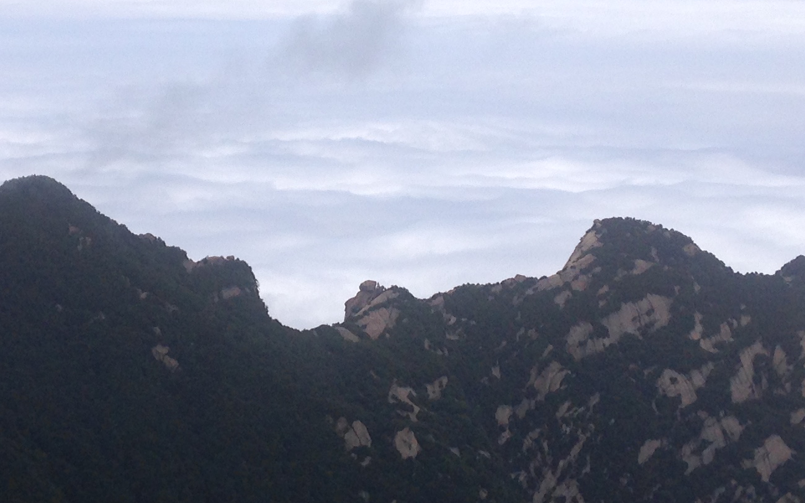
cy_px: 159
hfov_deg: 23.4
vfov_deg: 14.8
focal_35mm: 88
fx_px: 1931
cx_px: 238
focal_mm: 4.12
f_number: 2.4
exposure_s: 1/4525
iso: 50
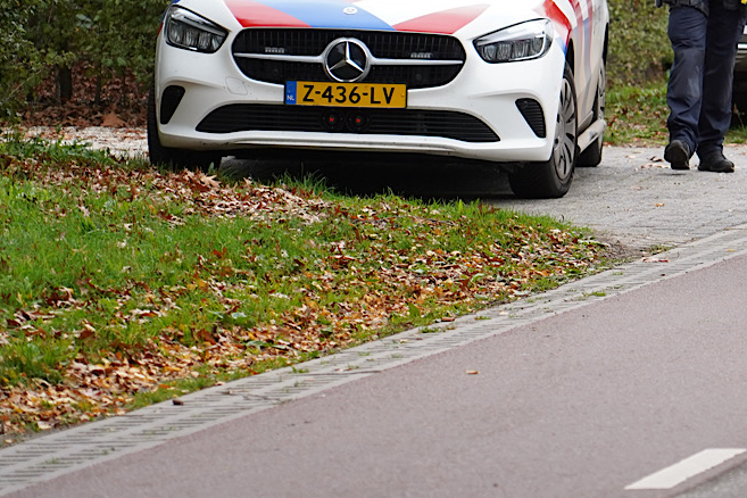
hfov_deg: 6.9
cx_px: 1003
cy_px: -77
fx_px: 6121
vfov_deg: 4.6
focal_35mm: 295
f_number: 4
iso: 200
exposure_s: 1/160
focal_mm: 101
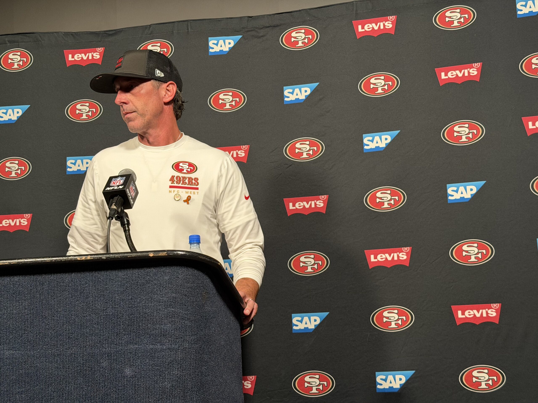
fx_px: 746
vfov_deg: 30.3
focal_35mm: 48
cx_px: 269
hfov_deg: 39.7
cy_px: 202
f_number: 1.78
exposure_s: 1/58
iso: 250
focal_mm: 6.76
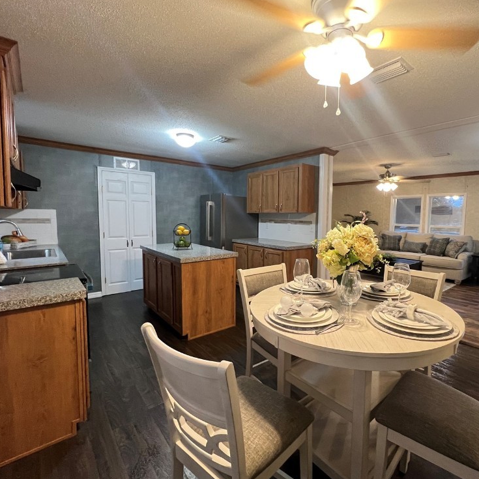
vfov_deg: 87.4
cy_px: 235
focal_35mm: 16
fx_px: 250
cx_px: 282
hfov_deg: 86.6
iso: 400
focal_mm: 1.57
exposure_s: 1/60
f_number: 1.8
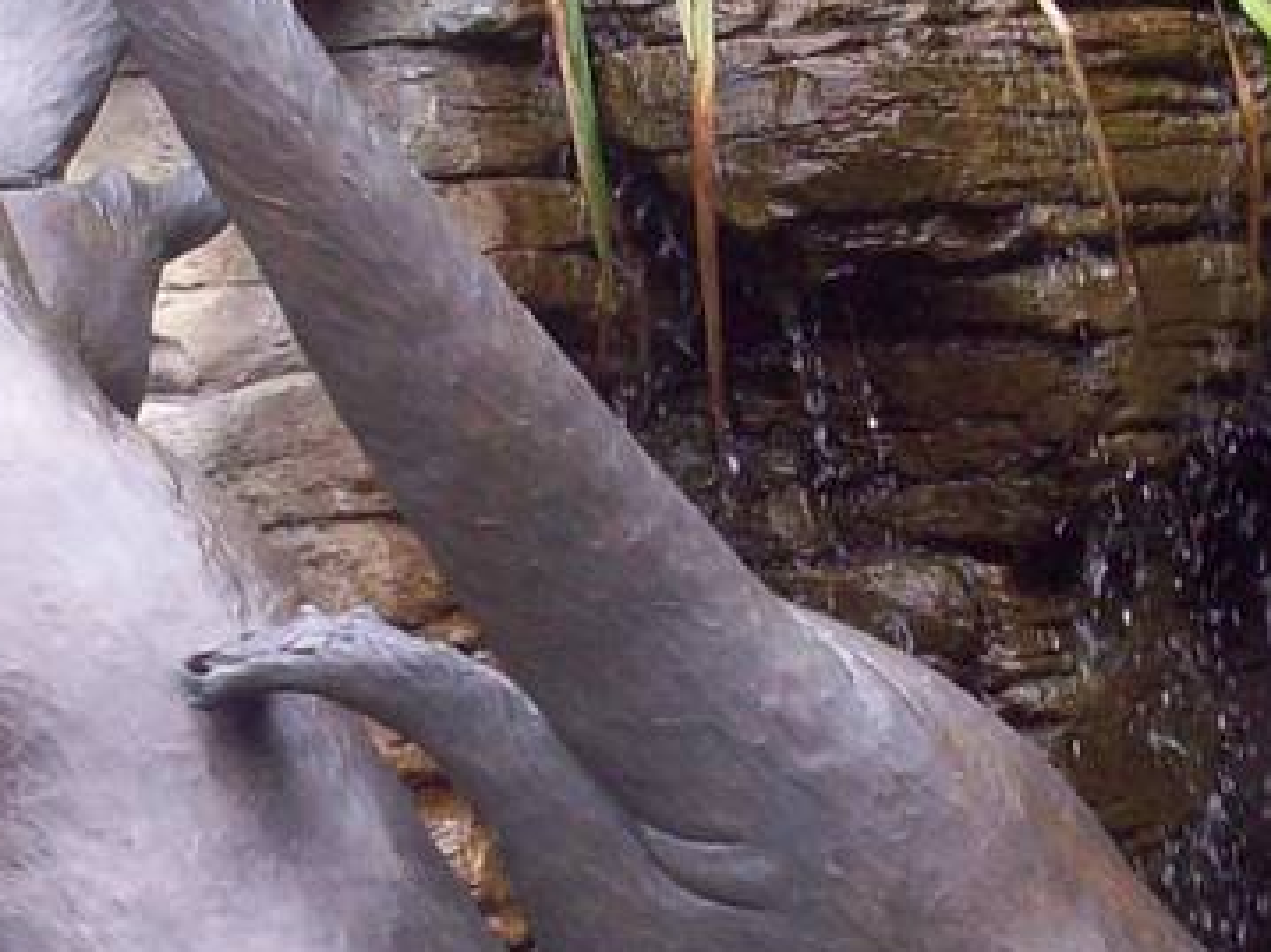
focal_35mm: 165
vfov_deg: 9.0
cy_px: 796
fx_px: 6056
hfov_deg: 12.0
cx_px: 623
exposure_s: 1/256
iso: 80
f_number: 2.8
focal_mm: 6.2
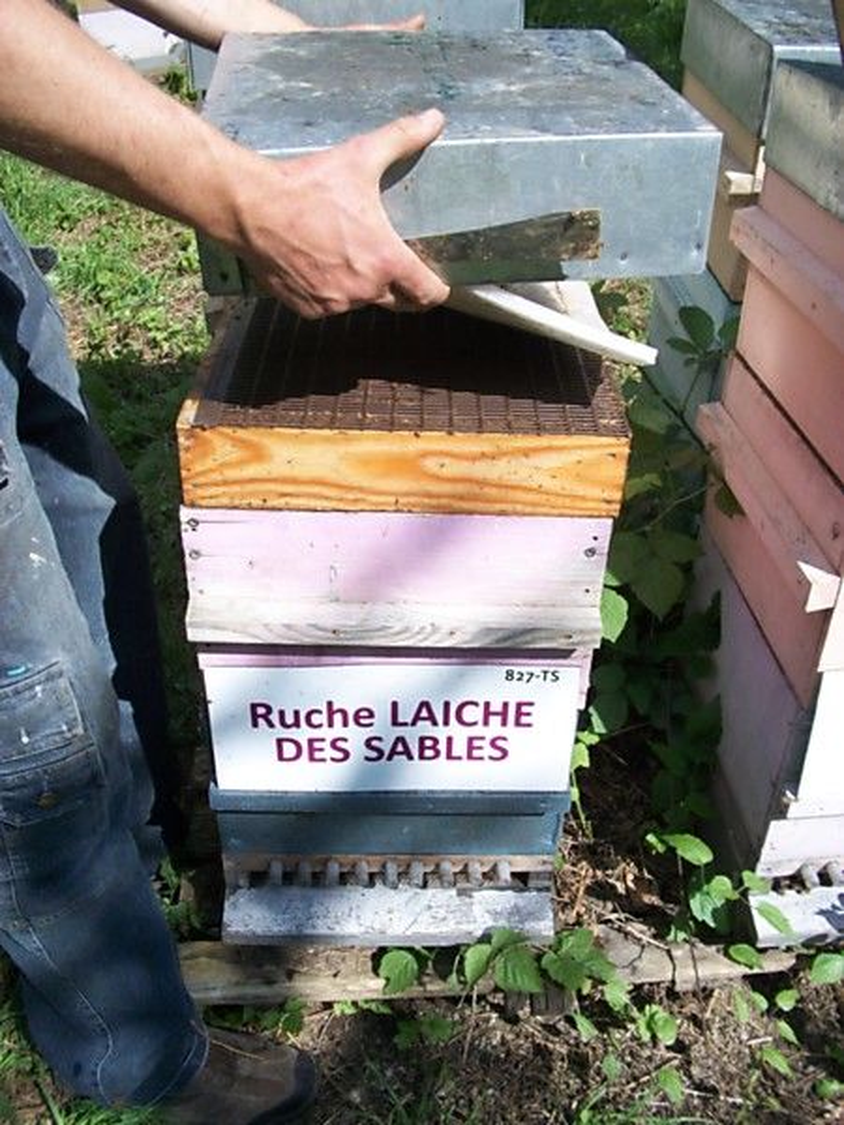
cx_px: 422
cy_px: 562
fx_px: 1040
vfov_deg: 56.8
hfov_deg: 44.2
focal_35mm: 32
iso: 80
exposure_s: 1/250
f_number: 5.5
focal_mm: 5.7
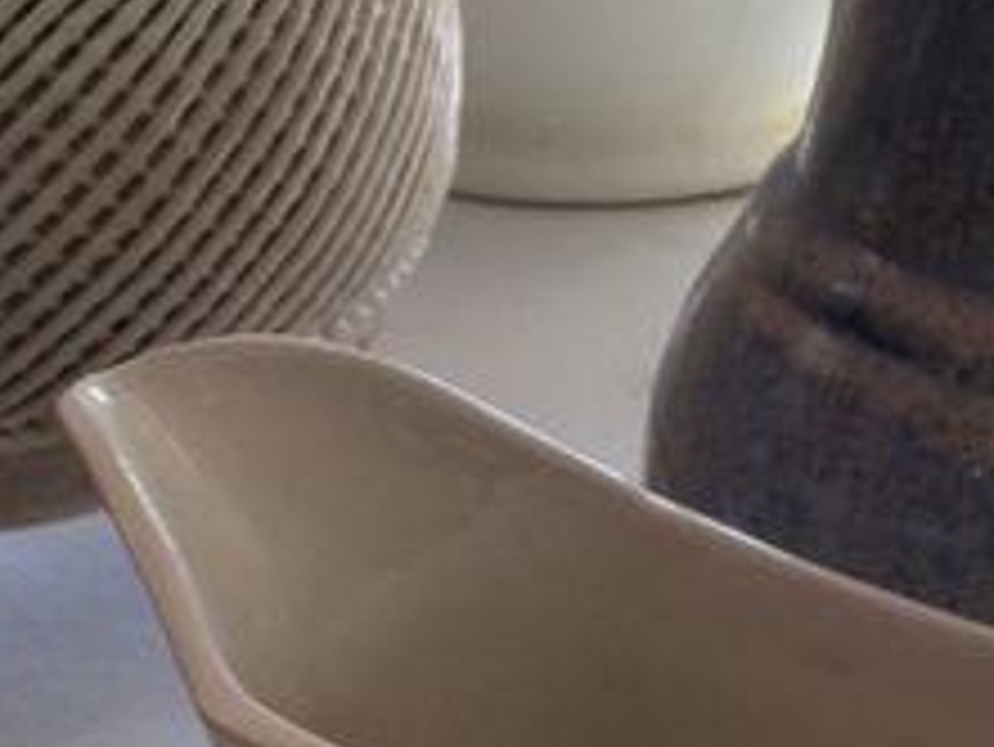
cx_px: 972
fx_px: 3505
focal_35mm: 122
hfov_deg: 15.9
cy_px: 1420
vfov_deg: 11.2
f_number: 2.2
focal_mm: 4.12
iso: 32
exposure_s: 1/122
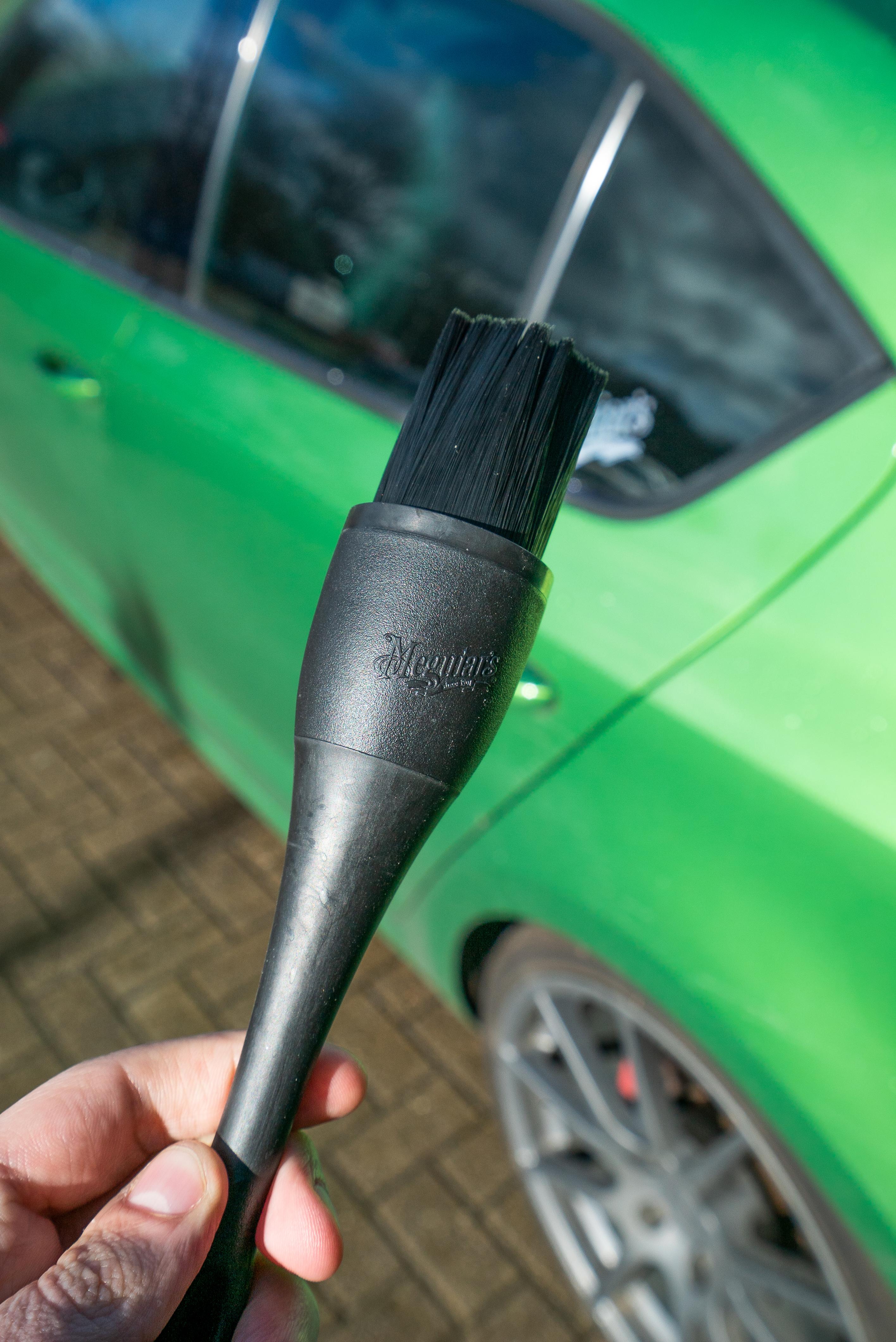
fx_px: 1305
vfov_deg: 54.4
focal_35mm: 35
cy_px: 671
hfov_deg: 37.9
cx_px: 448
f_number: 9
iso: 400
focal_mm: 35
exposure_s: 1/1000
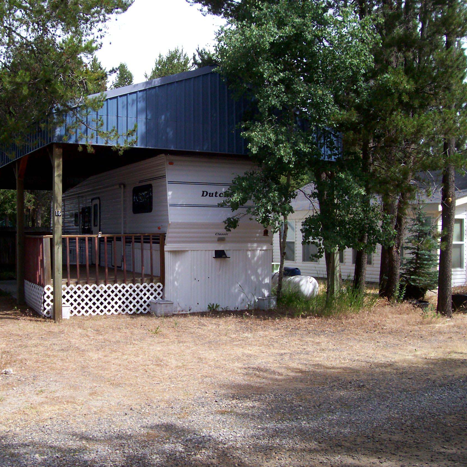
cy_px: 233
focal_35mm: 41
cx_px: 157
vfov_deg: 40.9
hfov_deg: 40.4
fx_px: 626
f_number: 5.1
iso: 80
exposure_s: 1/271
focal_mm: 5.6
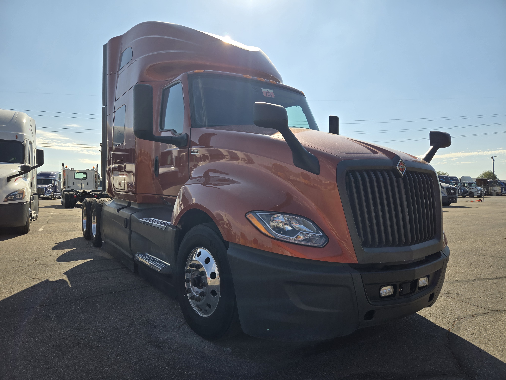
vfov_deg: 58.9
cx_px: 253
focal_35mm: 23
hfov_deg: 73.9
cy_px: 190
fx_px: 336
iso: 25
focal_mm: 5.4
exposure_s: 1/1794
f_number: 1.8
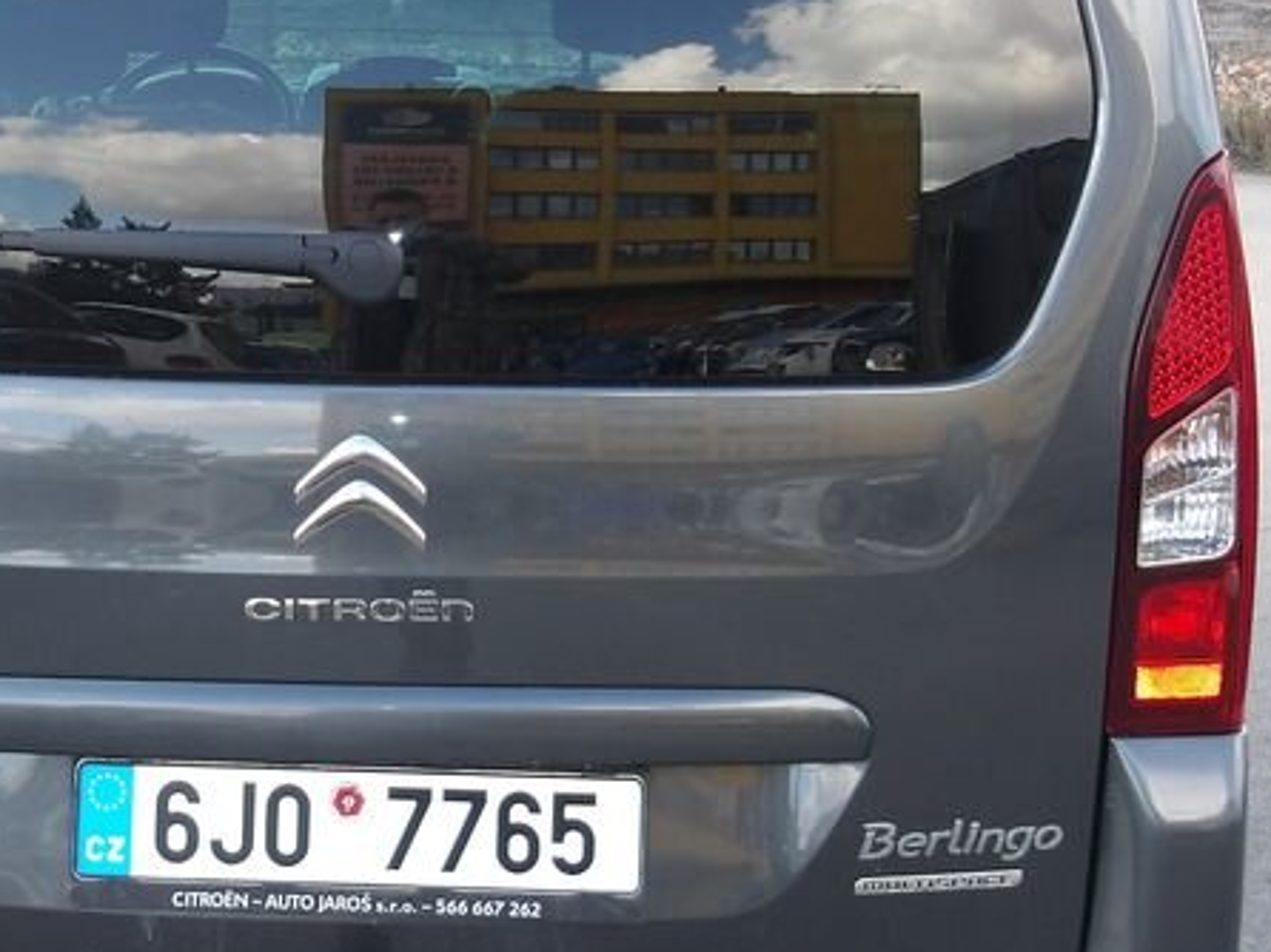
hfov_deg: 31.0
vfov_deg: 23.6
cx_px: 445
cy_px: 393
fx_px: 2275
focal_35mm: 62
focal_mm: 4.9
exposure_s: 1/147
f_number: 3
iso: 100
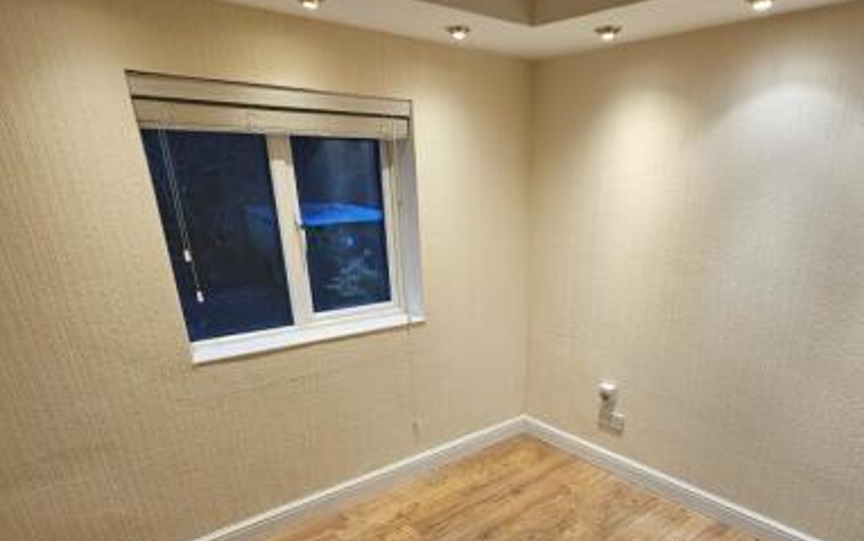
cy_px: 418
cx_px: 510
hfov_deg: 81.5
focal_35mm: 21
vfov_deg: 54.1
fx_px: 495
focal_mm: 2.2
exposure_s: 1/50
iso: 100
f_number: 2.2
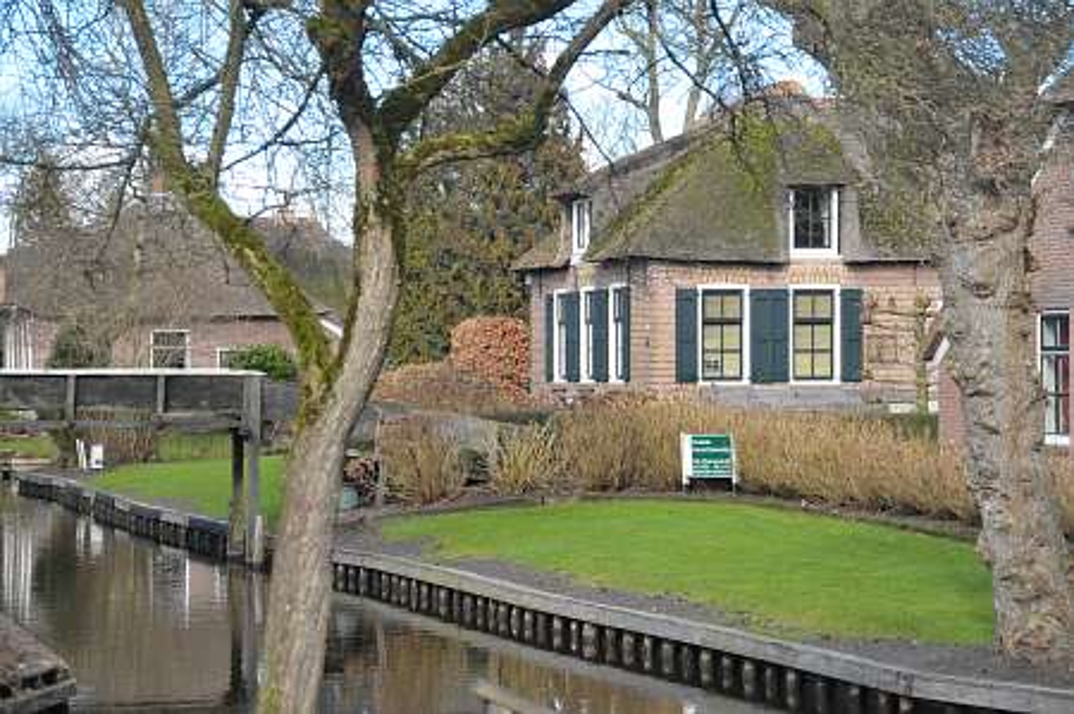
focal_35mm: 102
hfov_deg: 20.0
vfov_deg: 13.4
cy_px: 357
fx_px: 3040
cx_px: 537
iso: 320
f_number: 5.3
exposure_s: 1/320
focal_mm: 68
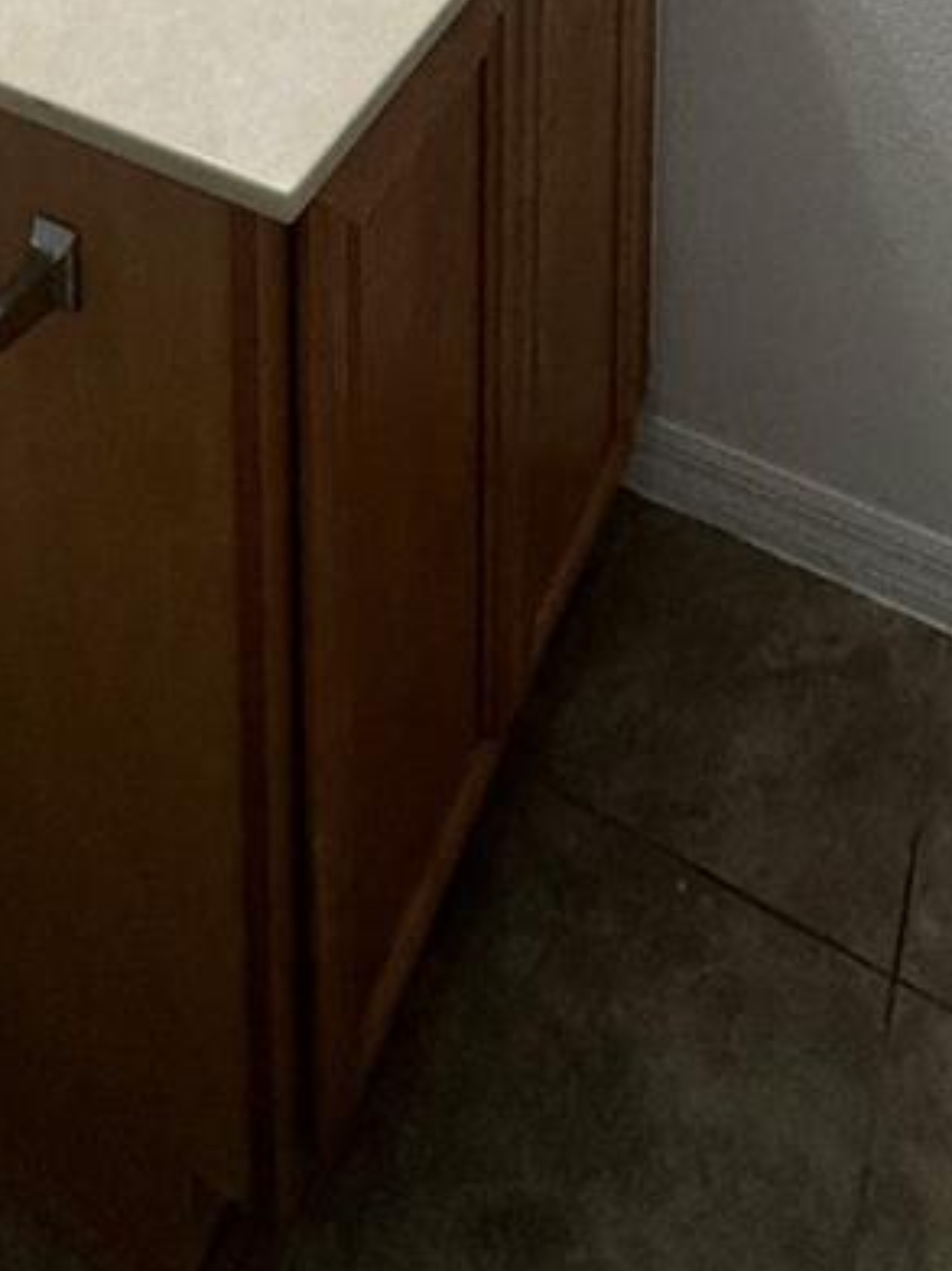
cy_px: -676
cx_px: 286
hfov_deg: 33.2
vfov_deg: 27.8
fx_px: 1578
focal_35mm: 43
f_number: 2.2
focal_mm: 2.22
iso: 125
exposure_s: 1/120
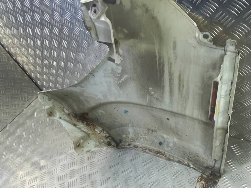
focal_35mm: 33
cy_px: 80
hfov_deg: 55.0
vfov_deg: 42.8
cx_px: 148
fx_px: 239
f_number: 1.8
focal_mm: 4.6
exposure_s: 1/50
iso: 80
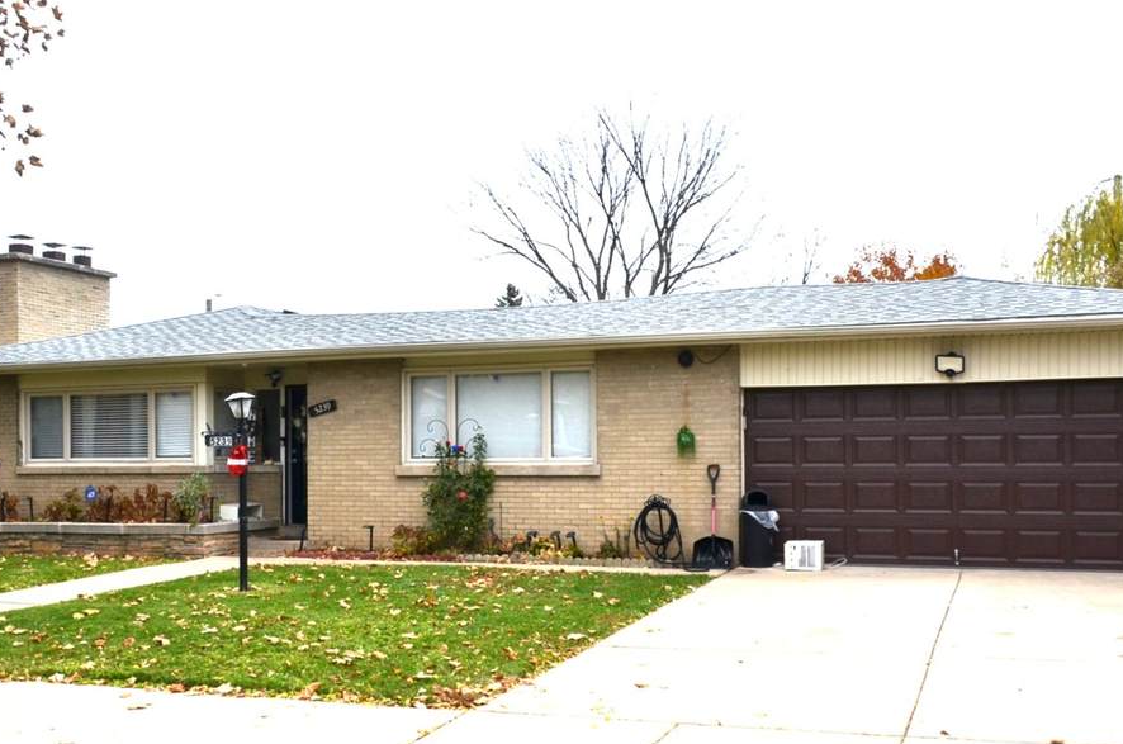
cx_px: 508
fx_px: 1214
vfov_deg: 34.0
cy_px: 435
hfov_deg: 49.6
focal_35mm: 39
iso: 200
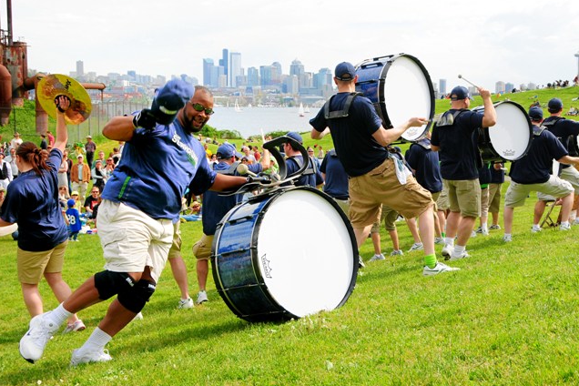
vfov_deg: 27.4
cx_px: 353
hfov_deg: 40.1
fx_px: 788
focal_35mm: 49
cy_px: 148
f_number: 7.1
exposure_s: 1/320
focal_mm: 26
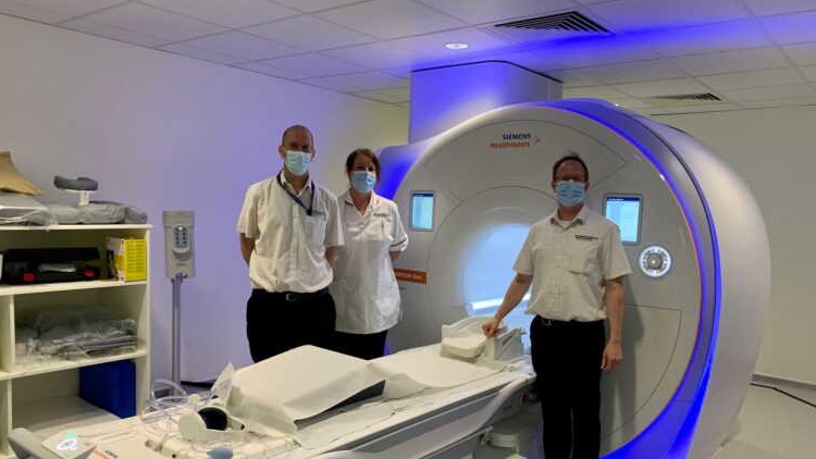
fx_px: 628
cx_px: 407
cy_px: 276
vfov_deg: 40.0
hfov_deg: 66.1
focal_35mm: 29
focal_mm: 4.25
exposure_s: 1/50
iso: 125
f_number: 1.8
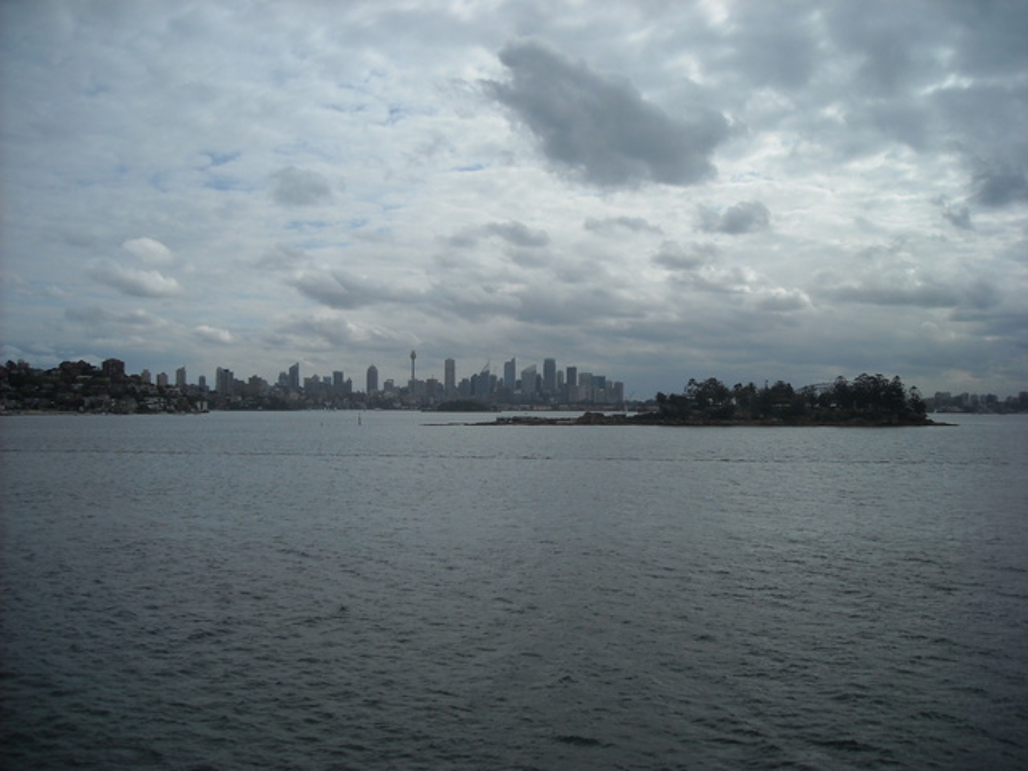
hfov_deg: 52.6
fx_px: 1039
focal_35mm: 35
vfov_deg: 40.7
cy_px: 386
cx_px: 514
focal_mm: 5.7
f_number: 5.6
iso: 64
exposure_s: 1/738
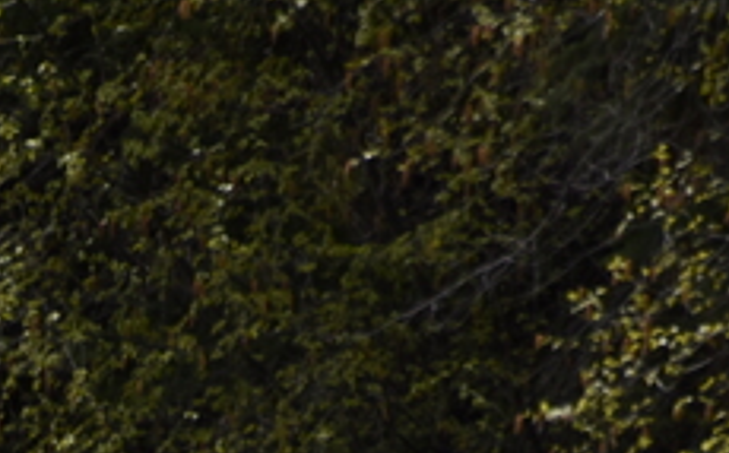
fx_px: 33825
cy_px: 1254
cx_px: -491
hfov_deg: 1.2
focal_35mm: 1705
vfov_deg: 0.8
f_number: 5.6
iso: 110
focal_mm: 300
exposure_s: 1/640
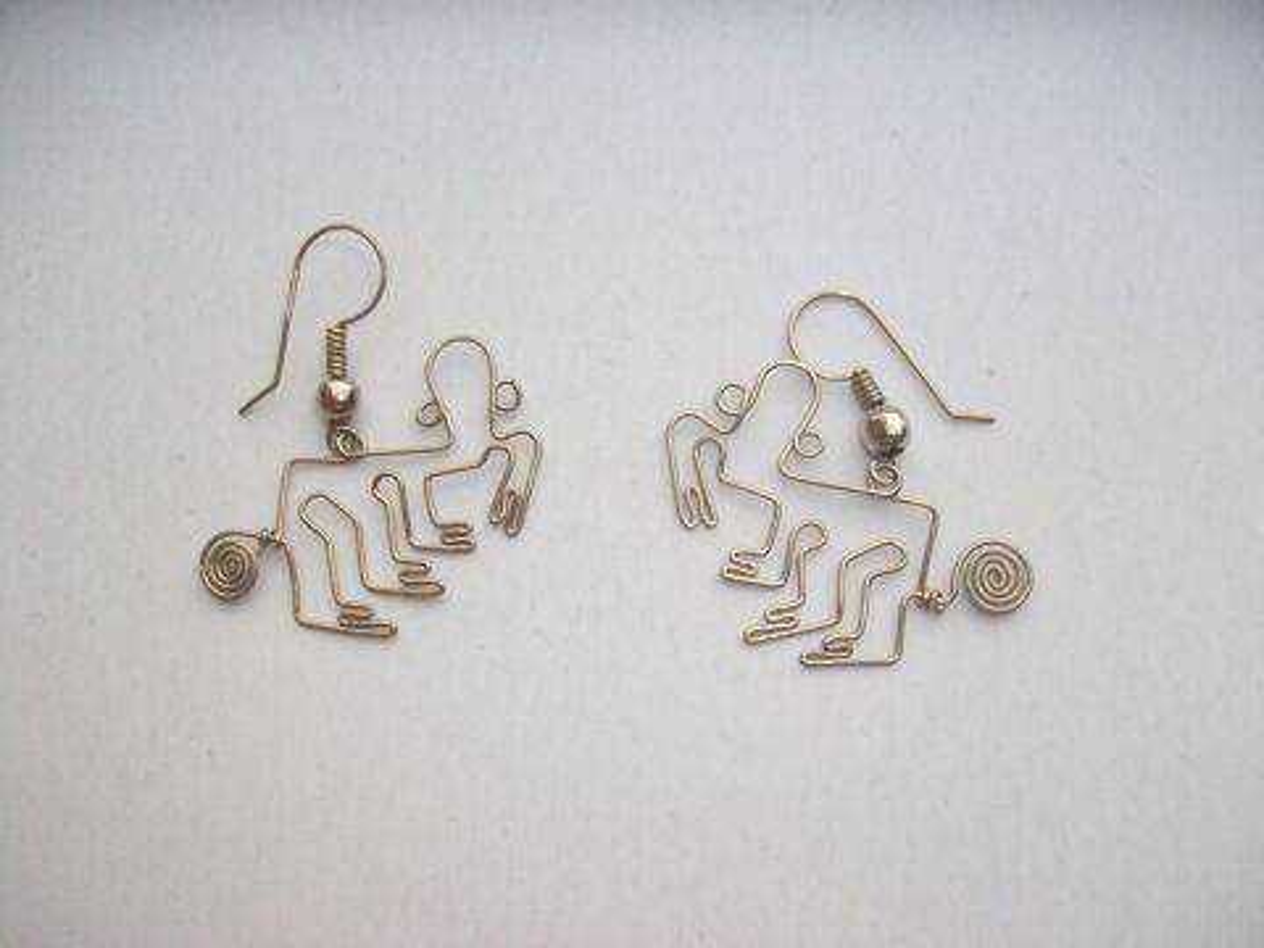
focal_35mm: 34
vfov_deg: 41.8
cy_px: 474
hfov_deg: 54.0
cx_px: 632
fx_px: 1242
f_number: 2.8
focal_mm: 5.7
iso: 80
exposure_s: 1/800
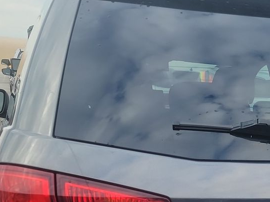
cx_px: 270
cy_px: 251
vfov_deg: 19.4
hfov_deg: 26.0
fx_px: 554
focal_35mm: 71
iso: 52
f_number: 1.8
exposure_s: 1/119
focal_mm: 6.7
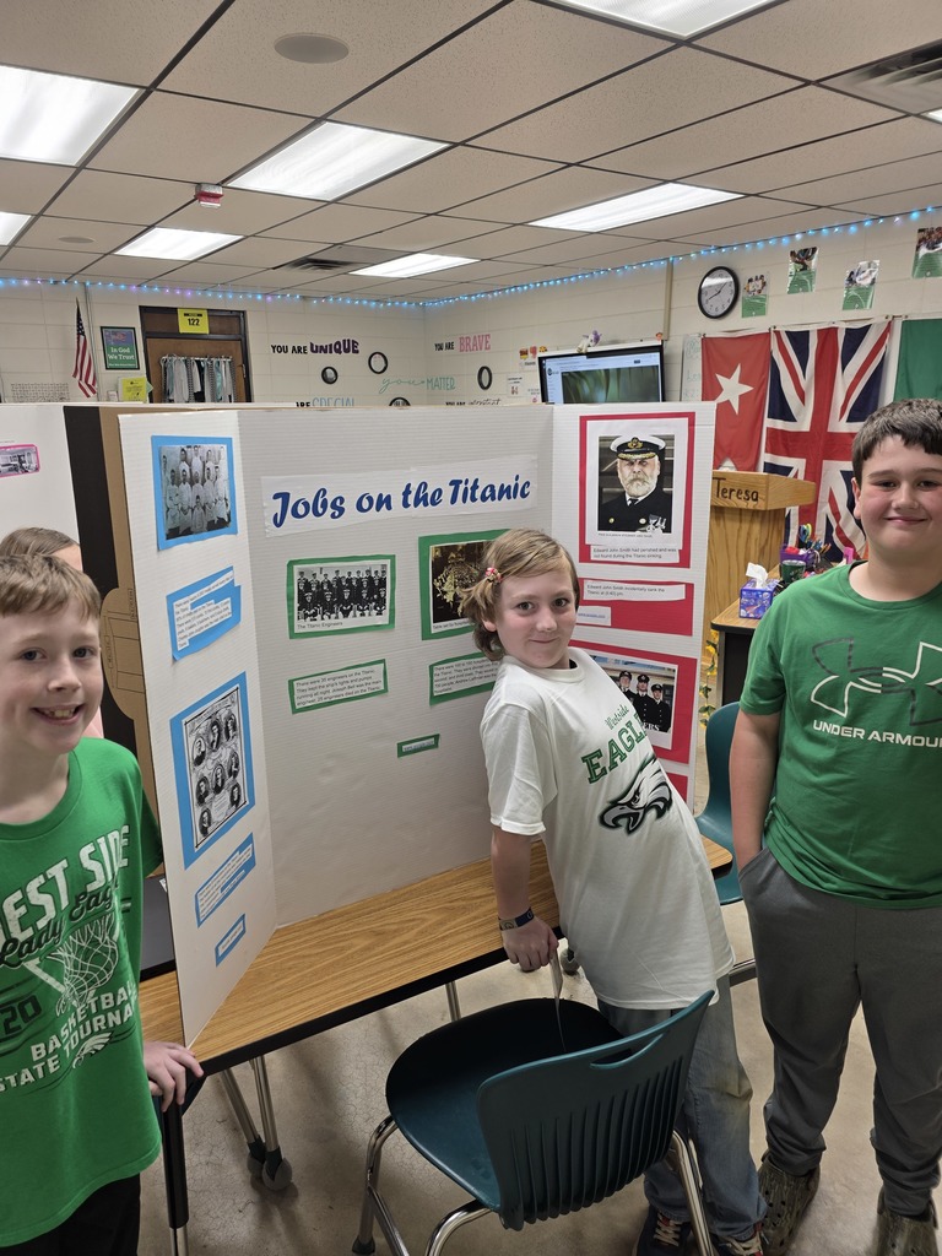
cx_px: 471
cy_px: 628
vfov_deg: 73.9
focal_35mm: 23
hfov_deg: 58.9
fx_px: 835
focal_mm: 6.3
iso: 64
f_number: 1.7
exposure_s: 1/120
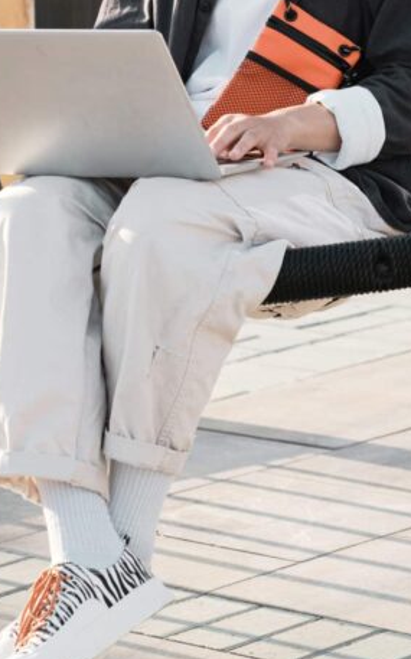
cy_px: 56
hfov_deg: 6.8
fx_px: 3446
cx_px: 263
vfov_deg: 10.9
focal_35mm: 192
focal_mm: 56
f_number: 4
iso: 160
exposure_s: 1/400
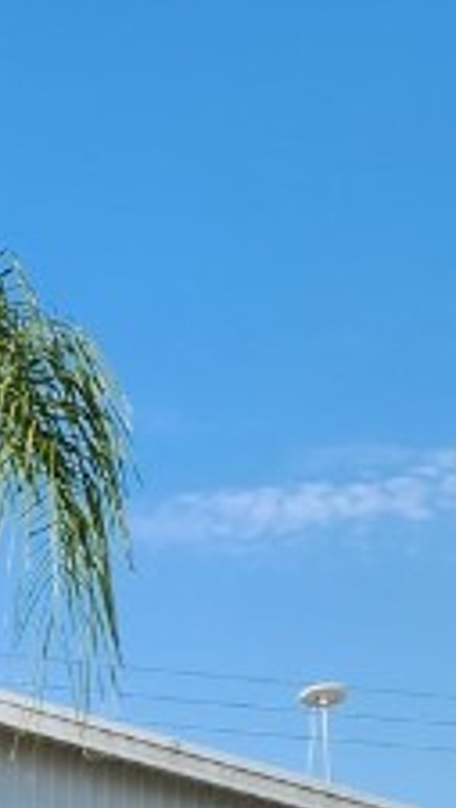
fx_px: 2444
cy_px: 1095
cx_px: -786
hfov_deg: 9.1
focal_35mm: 114
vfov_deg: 17.4
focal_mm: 6.4
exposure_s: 1/829
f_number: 1.8
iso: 12
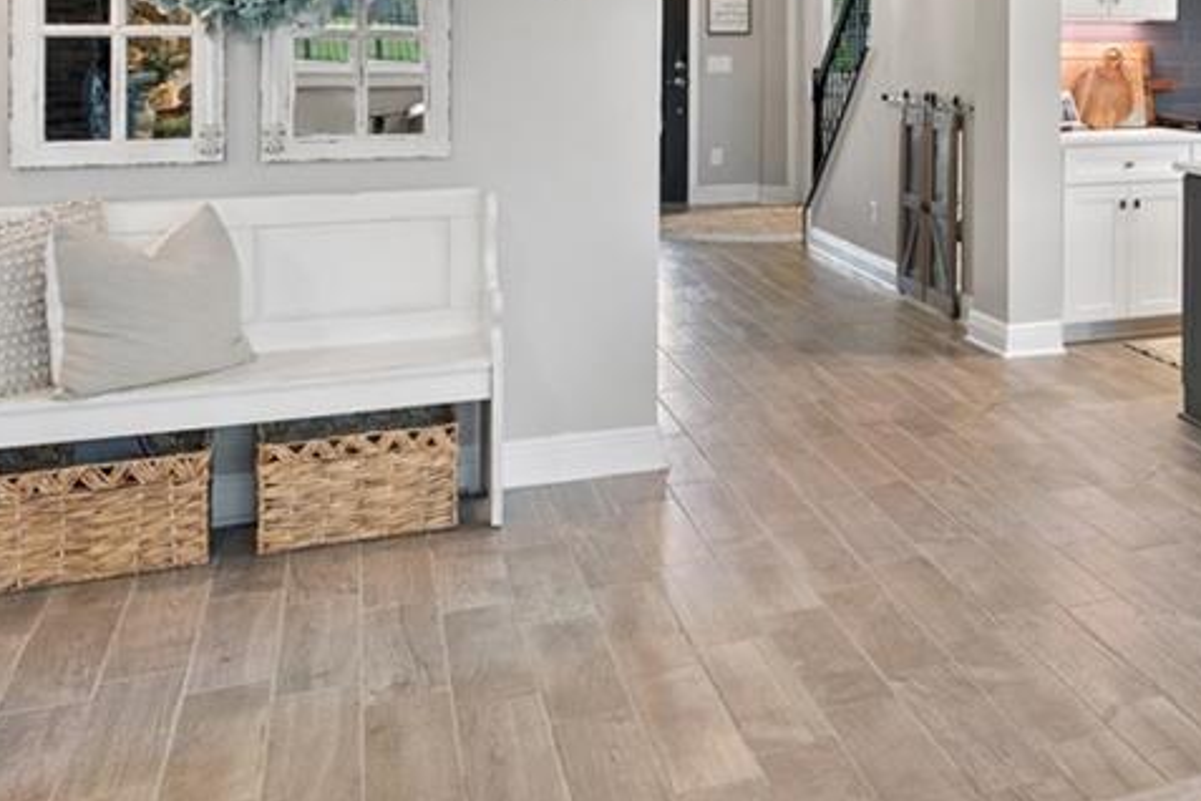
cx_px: 1357
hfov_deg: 35.2
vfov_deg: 27.4
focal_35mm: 47
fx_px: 1568
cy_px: 54
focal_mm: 14
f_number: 7.1
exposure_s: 1/1.67
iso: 250
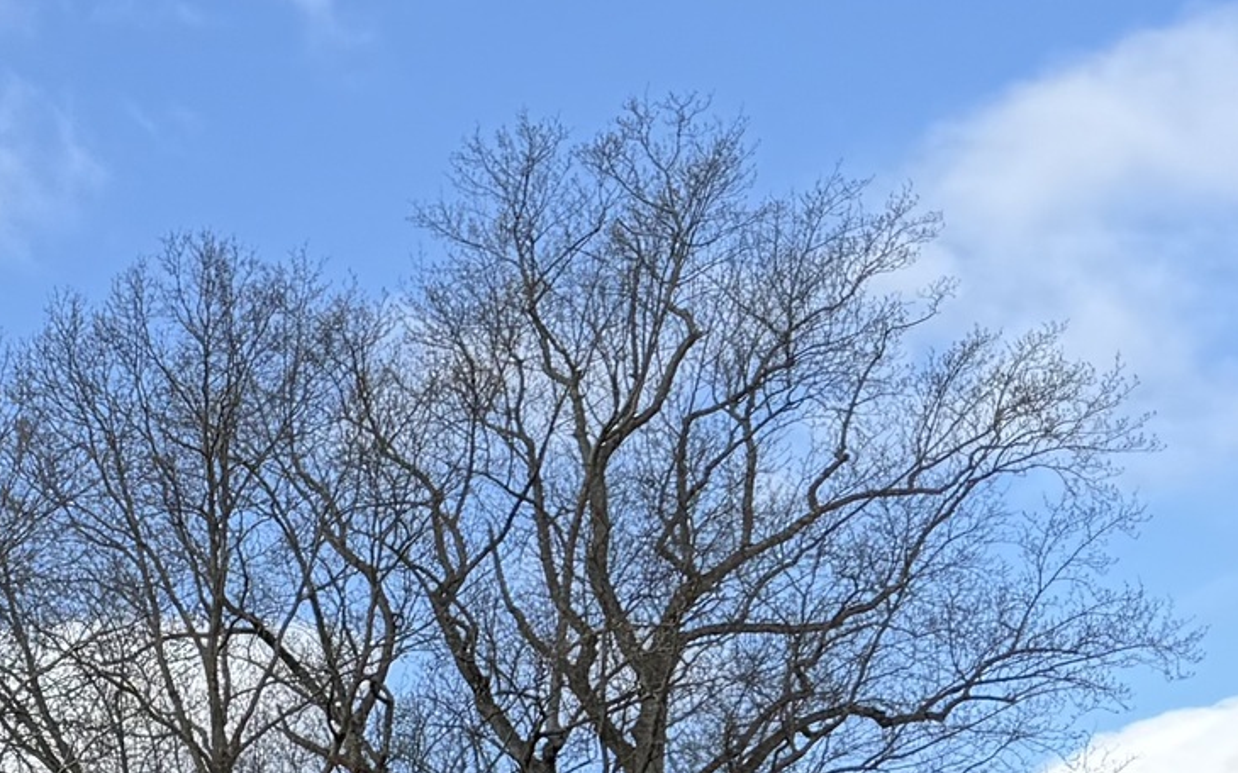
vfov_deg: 11.3
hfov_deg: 16.1
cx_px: -1073
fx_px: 3610
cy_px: 1451
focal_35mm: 107
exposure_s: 1/2703
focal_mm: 6.76
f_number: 1.78
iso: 80
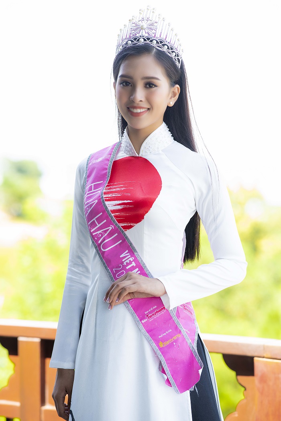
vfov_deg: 19.5
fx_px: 1229
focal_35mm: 105
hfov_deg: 13.0
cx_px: 140
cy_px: 210
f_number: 3.2
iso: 320
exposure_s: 1/320
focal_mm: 105
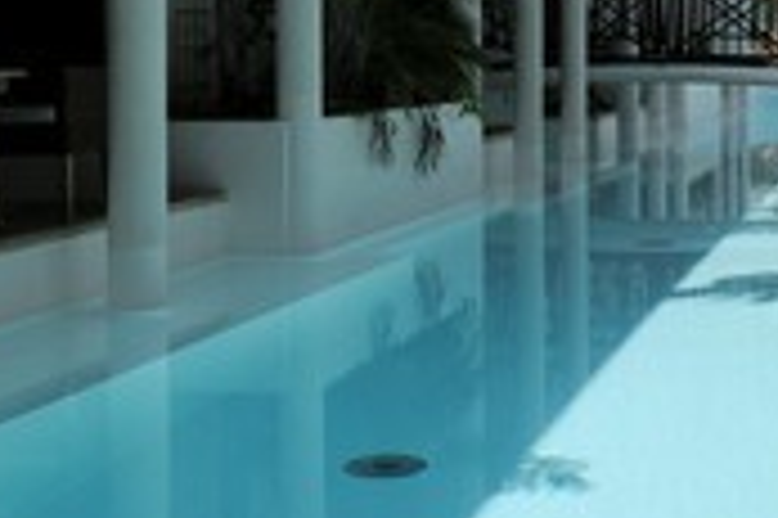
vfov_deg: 15.9
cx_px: 672
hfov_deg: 23.4
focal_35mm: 85
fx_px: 1835
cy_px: 63
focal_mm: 35
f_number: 16
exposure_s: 1/160
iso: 200
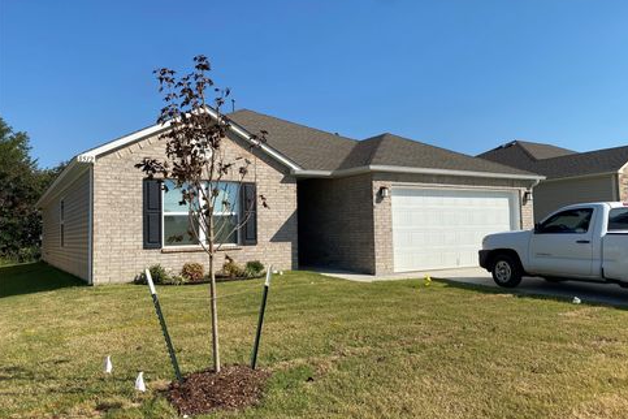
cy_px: 205
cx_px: 321
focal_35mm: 28
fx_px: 488
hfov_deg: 65.5
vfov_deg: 46.4
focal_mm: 4.25
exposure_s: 1/3401
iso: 32
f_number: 1.8
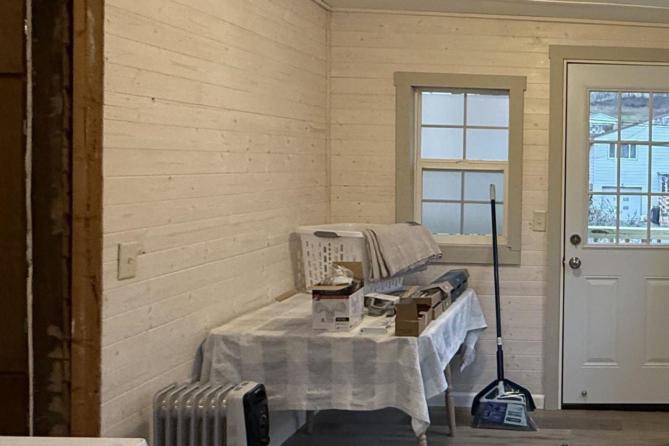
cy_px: 194
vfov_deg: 37.8
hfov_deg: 47.9
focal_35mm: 35
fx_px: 650
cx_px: 620
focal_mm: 2.22
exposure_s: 1/120
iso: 320
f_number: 2.2
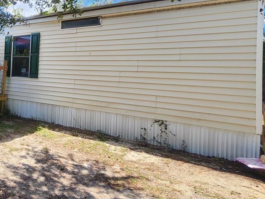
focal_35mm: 27
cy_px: 72
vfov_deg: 50.8
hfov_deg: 59.1
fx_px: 207
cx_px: 45
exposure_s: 1/590
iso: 50
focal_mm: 2.2
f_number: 2.2
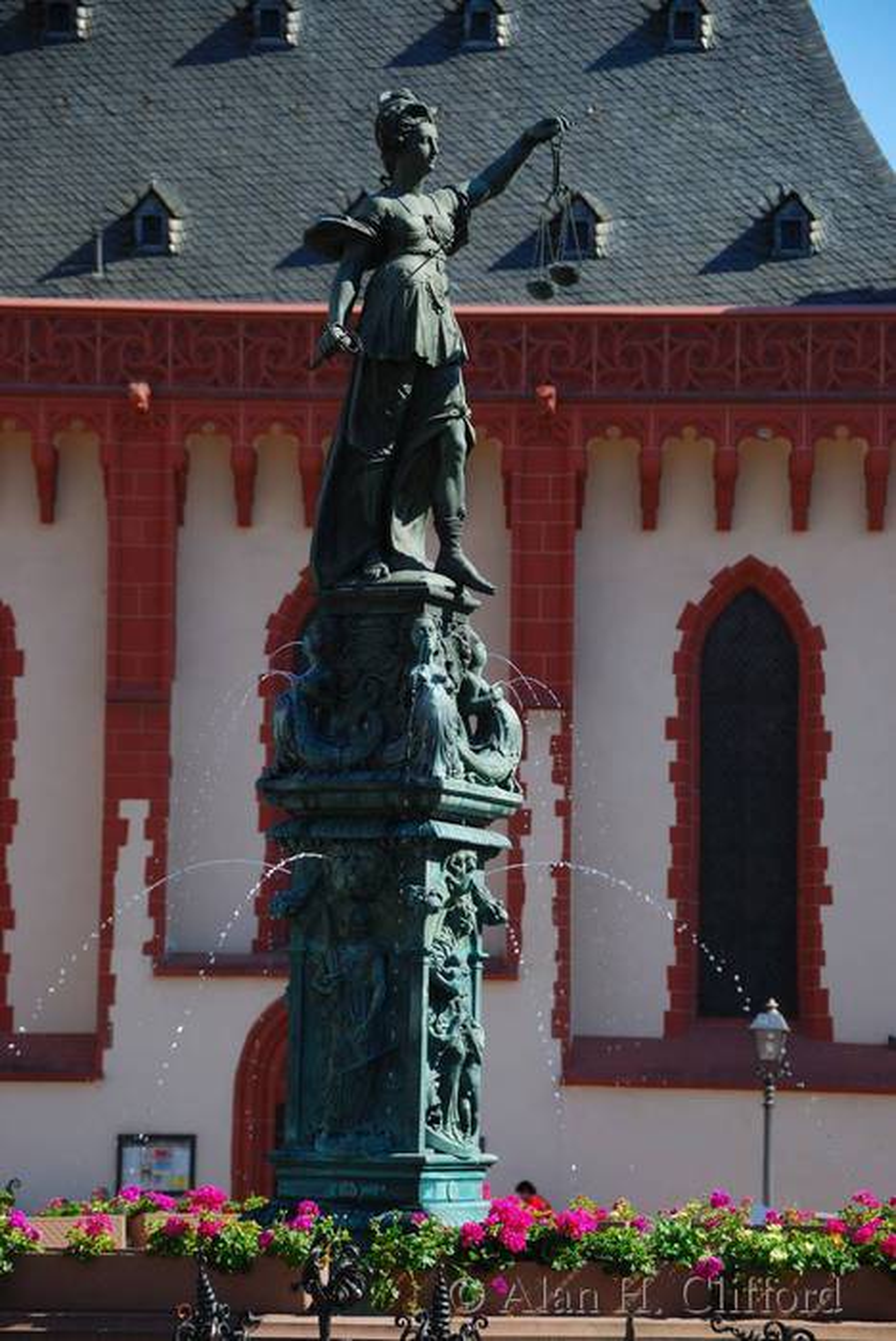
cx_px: 448
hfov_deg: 11.2
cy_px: 670
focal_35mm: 123
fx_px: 4583
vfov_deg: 16.6
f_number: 5.3
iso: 125
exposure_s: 1/400
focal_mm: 82
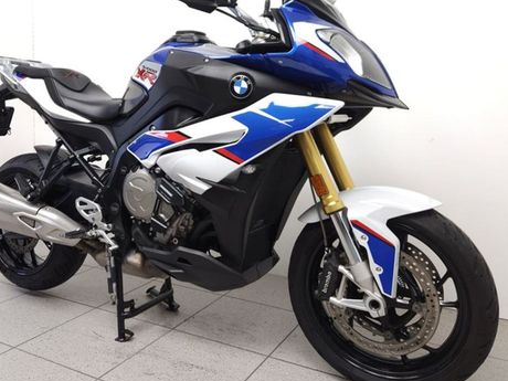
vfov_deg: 43.8
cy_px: 140
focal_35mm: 32
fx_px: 470
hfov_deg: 56.5
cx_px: 212
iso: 125
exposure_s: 1/50
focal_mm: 5.4
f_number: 1.8
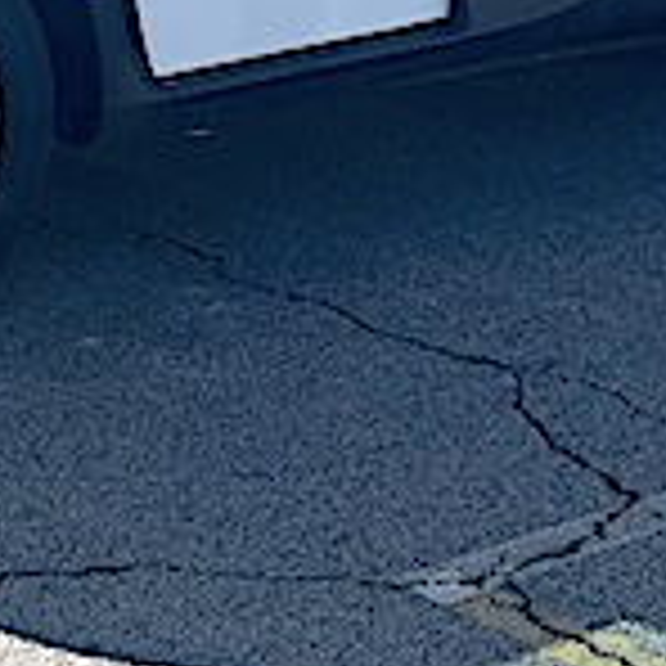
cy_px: -234
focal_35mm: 115
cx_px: 176
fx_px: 2503
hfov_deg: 15.1
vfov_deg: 14.4
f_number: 1.78
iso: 80
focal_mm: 6.86
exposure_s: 1/5525
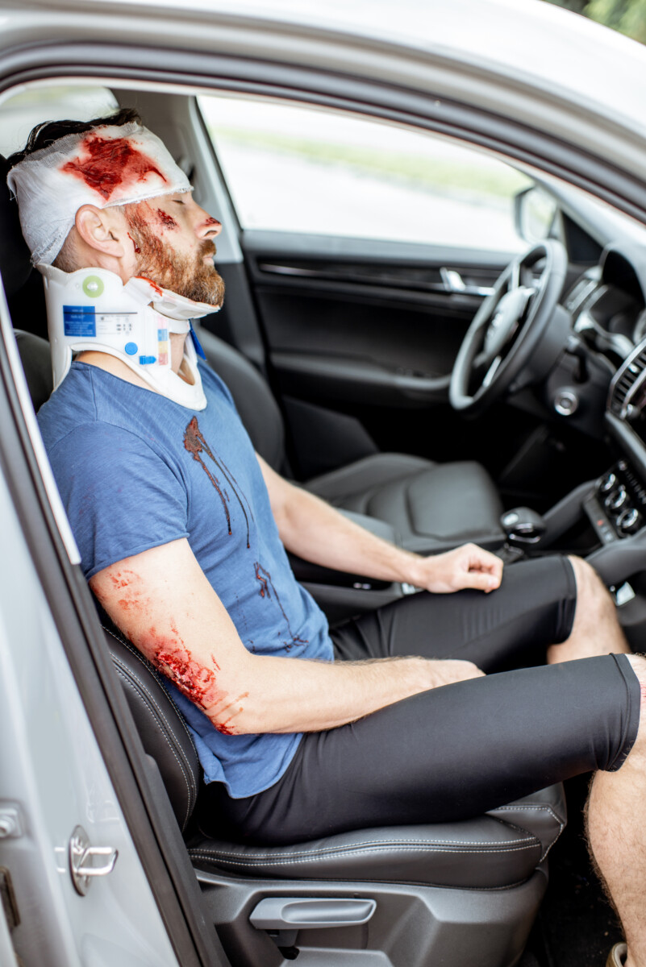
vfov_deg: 54.4
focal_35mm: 35
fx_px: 941
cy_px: 484
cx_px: 323
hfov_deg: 37.9
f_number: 2.2
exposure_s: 1/320
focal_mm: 35
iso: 200
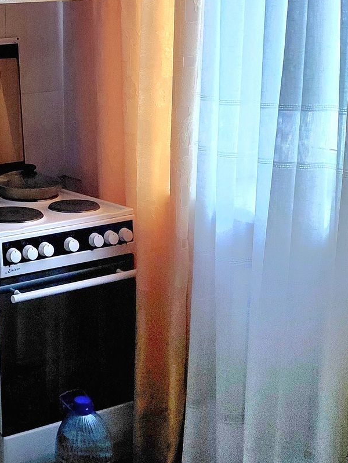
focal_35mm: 64
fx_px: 858
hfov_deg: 21.0
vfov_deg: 30.1
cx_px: -96
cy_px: 159
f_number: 1.8
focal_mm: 4.69
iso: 1000
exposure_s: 1/24
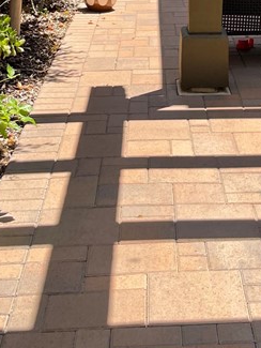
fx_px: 824
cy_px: -157
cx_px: 225
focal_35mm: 82
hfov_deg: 17.8
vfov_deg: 20.7
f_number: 1.6
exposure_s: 1/1062
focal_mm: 4.2
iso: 32
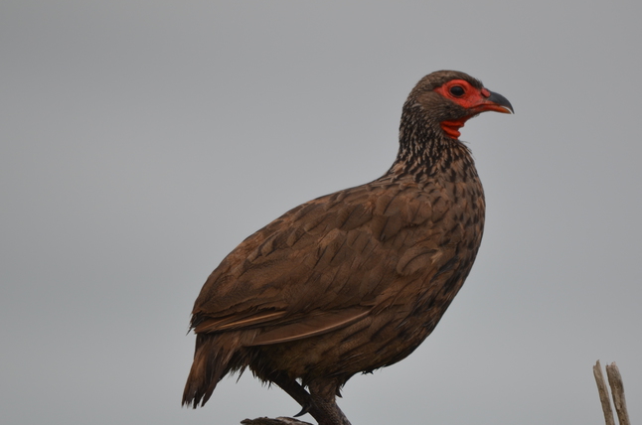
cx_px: 374
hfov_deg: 2.2
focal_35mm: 929
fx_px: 16534
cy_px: 258
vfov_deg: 1.5
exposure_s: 1/500
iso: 220
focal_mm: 500
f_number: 6.3
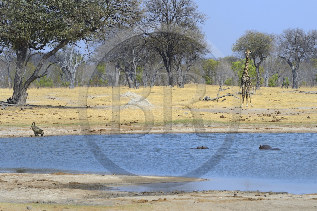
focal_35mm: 280
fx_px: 2465
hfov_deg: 7.4
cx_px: 158
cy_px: 106
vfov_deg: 4.9
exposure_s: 1/500
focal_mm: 280
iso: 400
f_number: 11
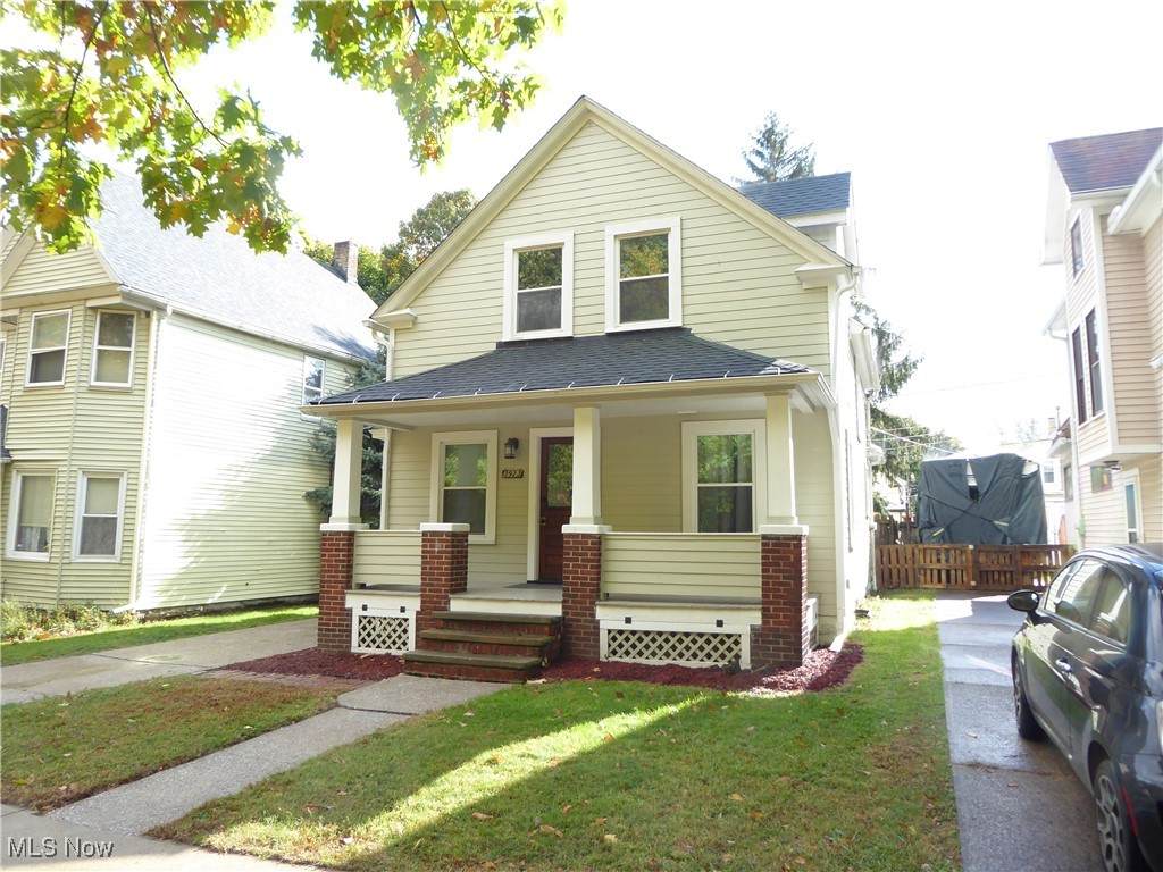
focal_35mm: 25
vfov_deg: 54.9
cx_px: 582
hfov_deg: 69.4
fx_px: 840
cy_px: 436
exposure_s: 1/160
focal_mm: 4.3
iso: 80
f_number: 3.3
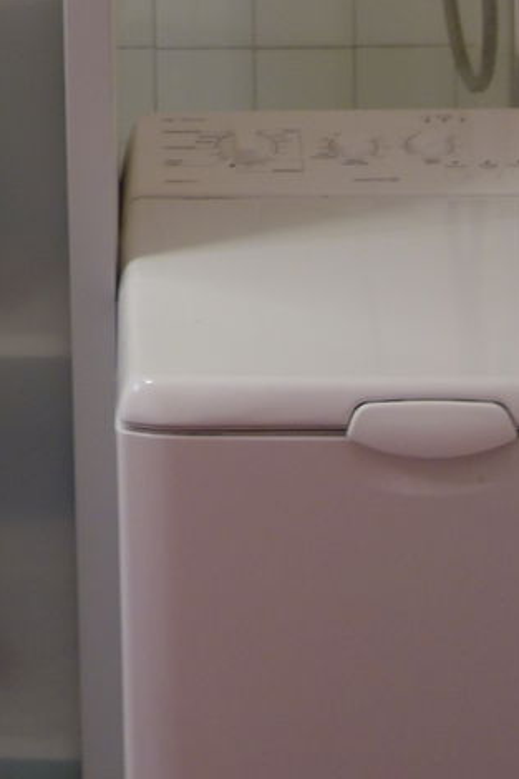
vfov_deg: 13.9
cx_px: -295
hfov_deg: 9.3
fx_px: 3094
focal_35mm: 143
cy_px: -176
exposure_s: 1/30
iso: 125
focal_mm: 10.4
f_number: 1.8
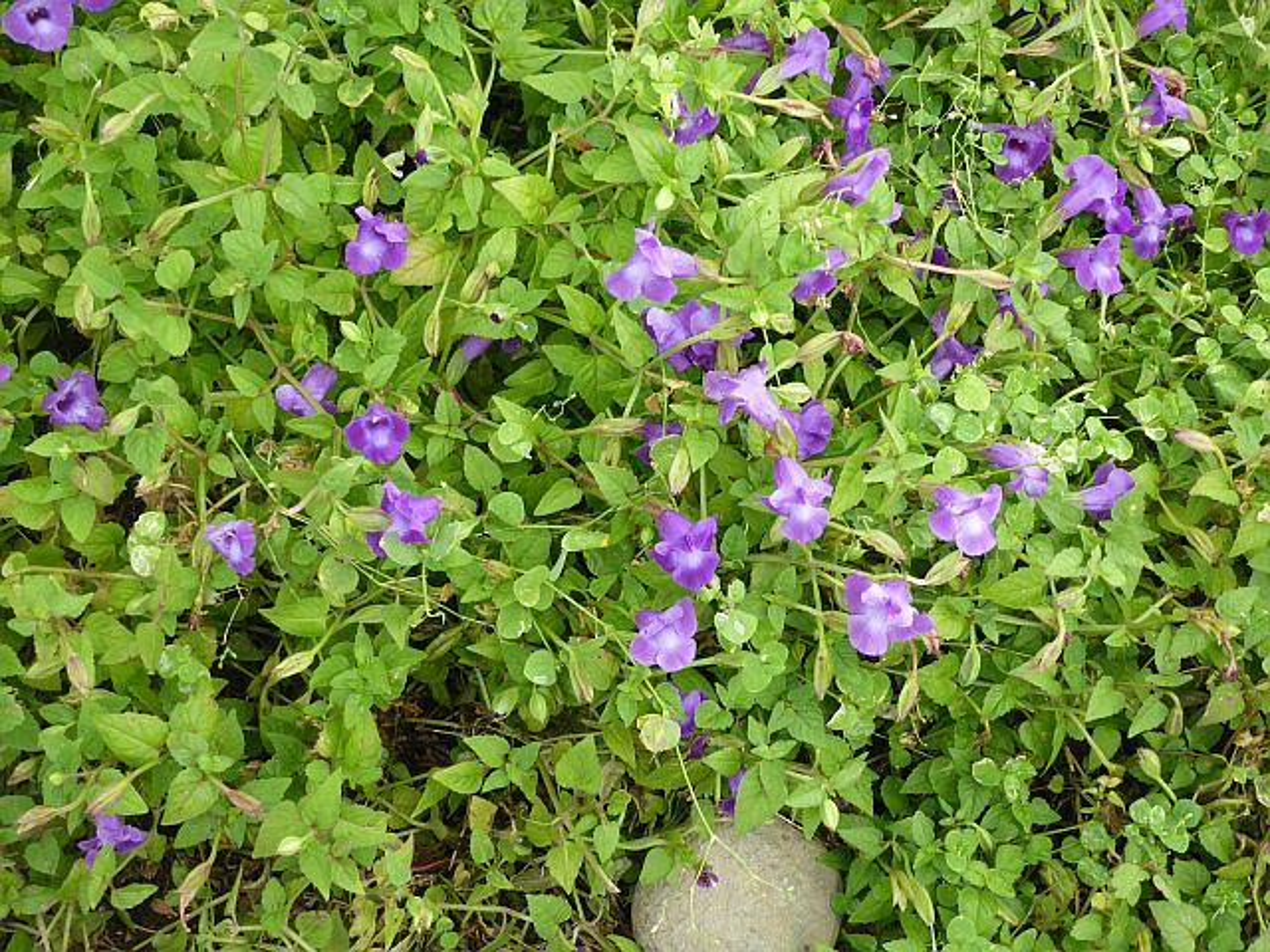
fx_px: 1724
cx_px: 635
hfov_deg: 40.4
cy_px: 476
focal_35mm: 47
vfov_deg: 30.9
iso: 100
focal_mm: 8.4
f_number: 4
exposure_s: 1/60
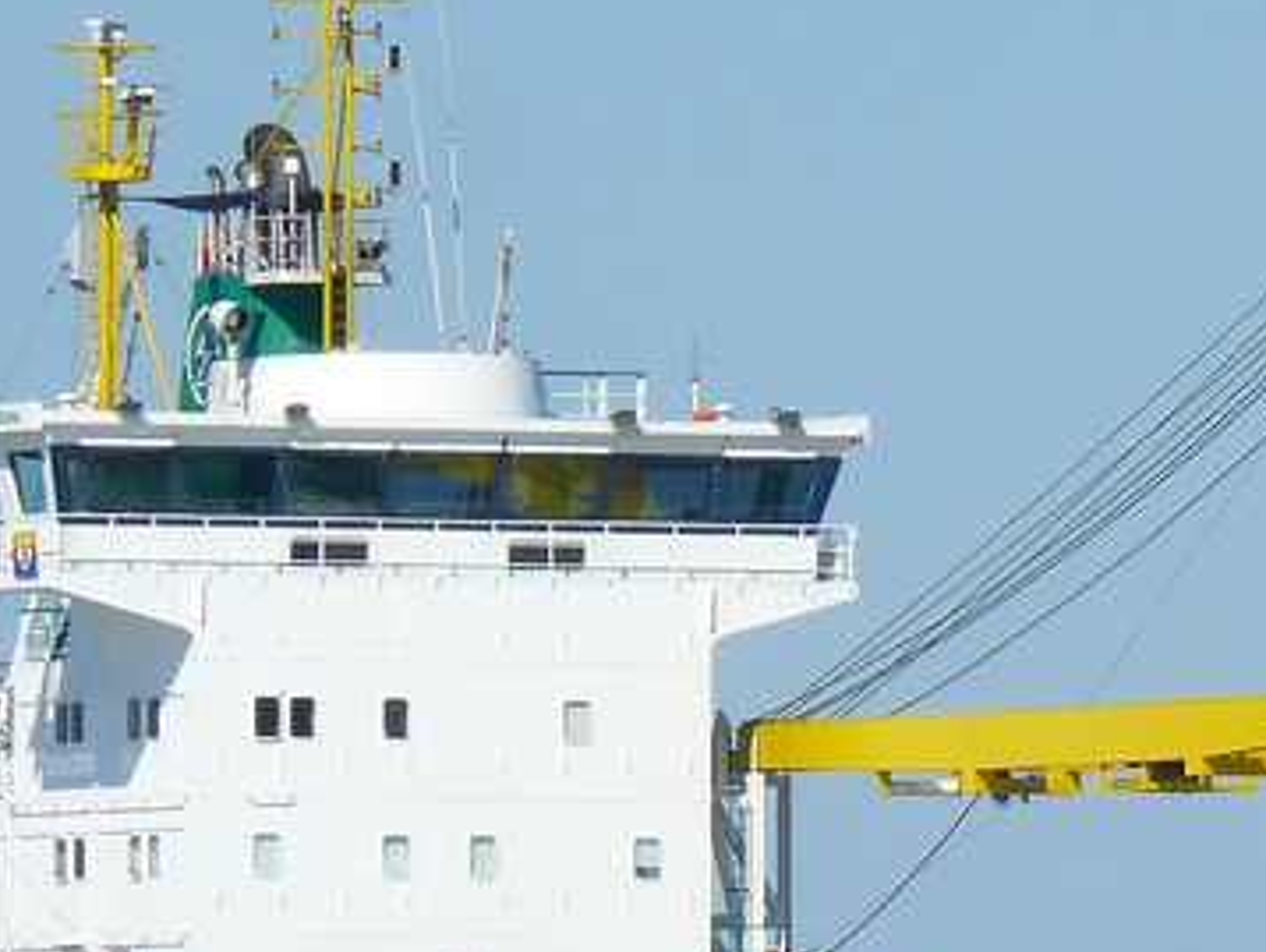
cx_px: 1420
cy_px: 888
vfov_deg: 1.4
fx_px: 38244
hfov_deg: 1.9
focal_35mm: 1045
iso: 100
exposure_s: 1/400
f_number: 7.1
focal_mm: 74.2
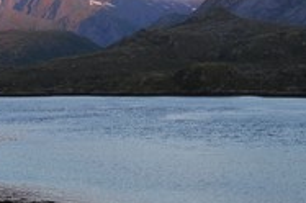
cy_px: 77
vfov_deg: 9.6
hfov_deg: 14.5
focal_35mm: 142
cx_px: 137
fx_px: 1205
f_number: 6.3
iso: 100
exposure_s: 1/50
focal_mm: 42
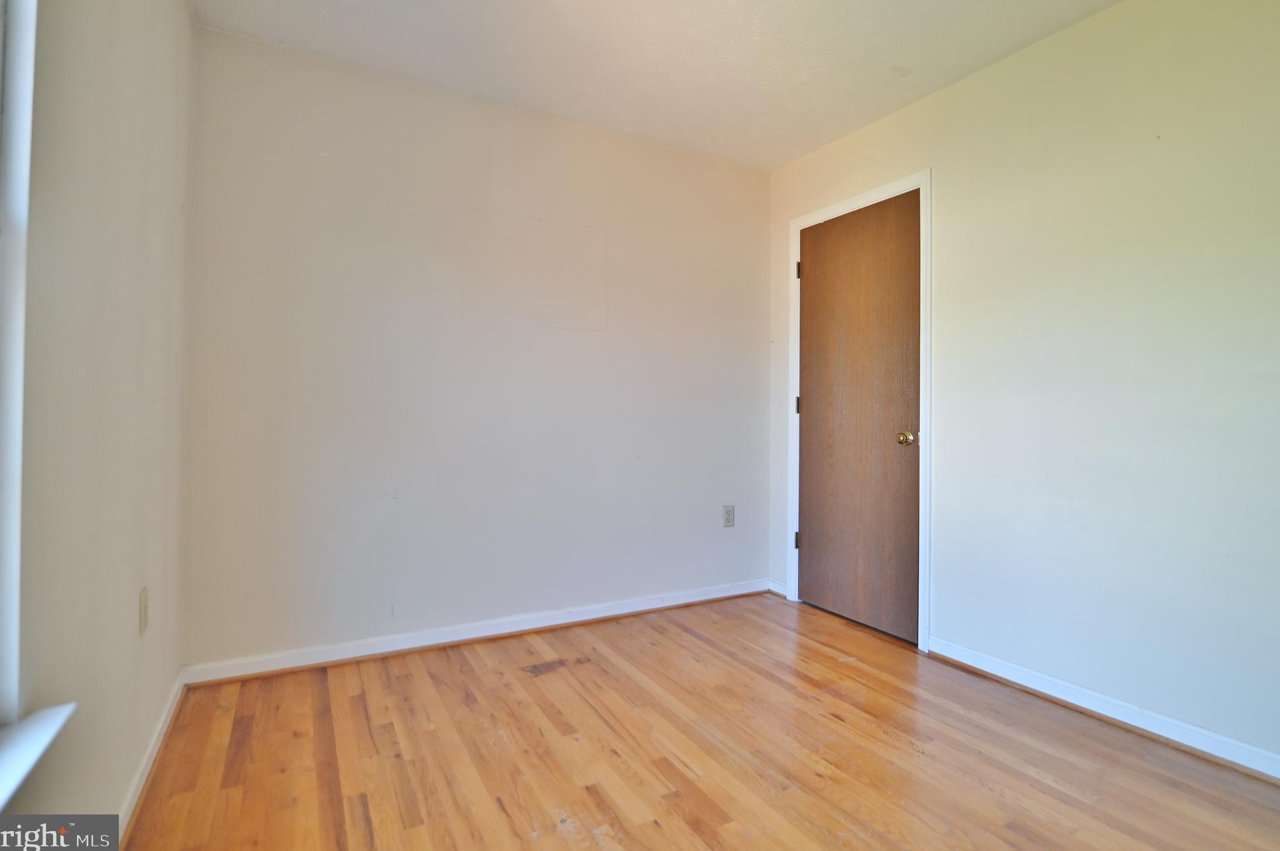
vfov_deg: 70.3
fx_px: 604
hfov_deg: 93.3
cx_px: 652
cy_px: 410
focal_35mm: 17
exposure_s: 1/125
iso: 640
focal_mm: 16
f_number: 2.8
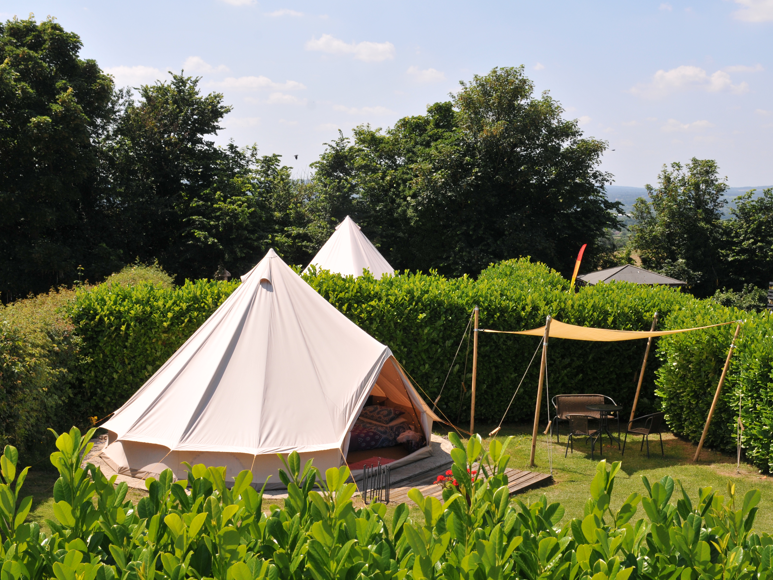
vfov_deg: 31.5
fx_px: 1027
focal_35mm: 46
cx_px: 414
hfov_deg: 41.2
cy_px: 292
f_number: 10
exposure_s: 1/400
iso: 320
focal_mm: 28
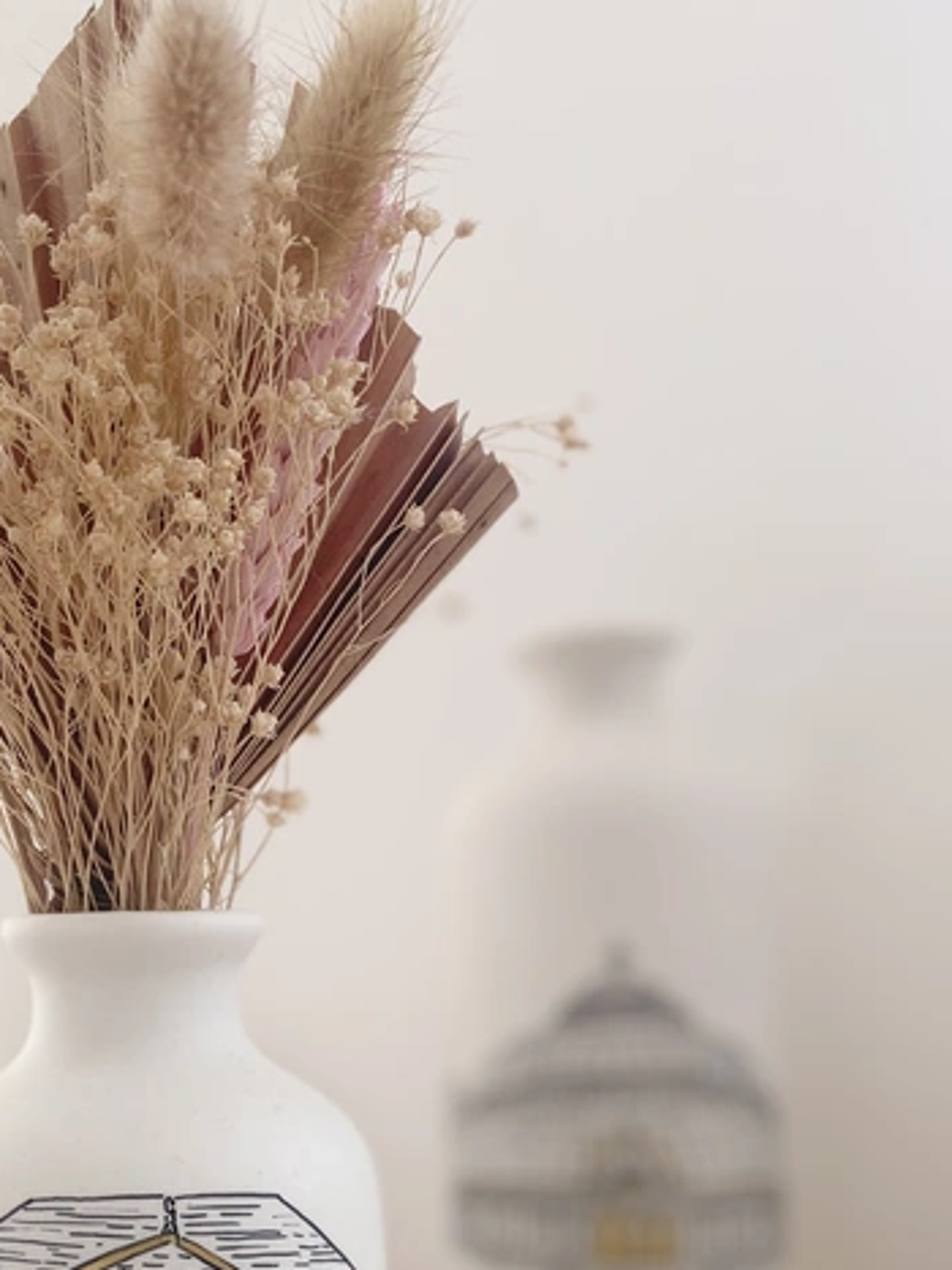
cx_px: 152
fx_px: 1798
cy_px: 1088
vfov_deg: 37.0
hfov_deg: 28.8
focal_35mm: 49
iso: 32
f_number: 1.8
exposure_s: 1/121
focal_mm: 4.25
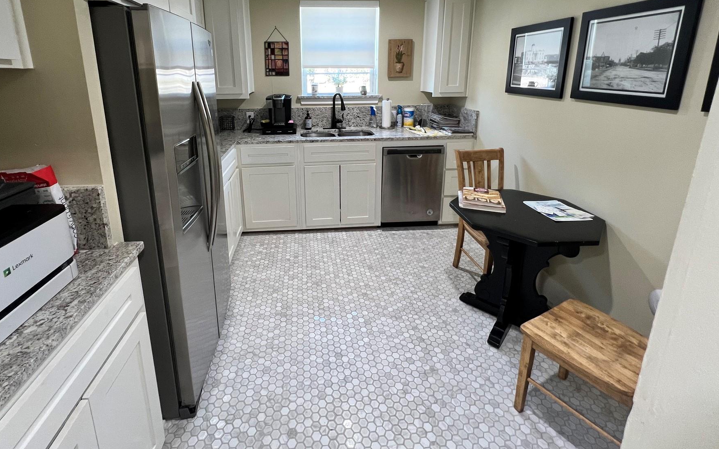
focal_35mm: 16
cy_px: 152
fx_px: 313
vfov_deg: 69.4
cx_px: 328
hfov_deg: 97.6
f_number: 1.8
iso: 160
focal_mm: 1.57
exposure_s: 1/60
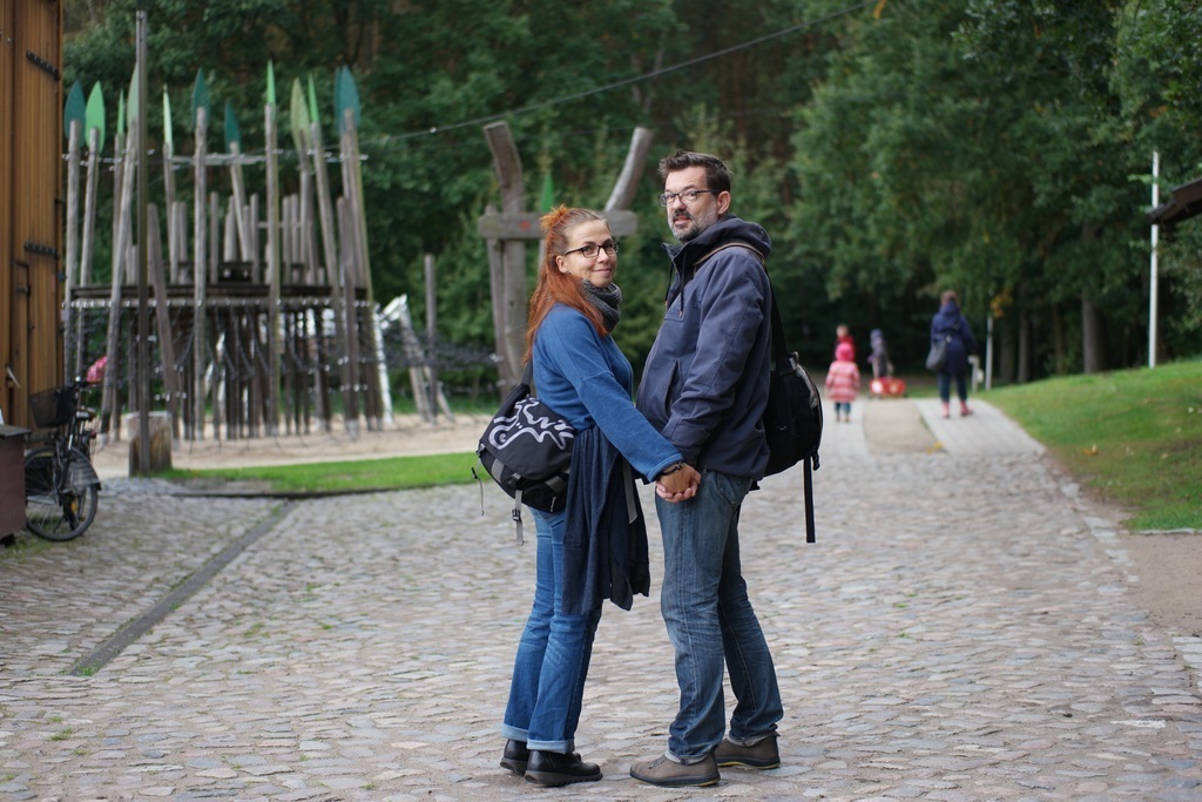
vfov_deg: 19.7
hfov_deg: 29.2
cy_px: 401
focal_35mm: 69
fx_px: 2304
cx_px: 601
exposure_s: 1/200
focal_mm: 45
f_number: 2
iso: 100
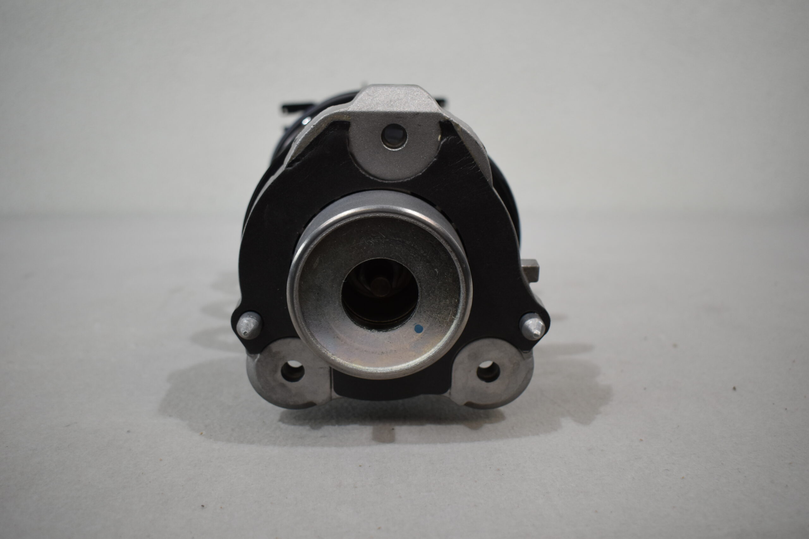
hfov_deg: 55.1
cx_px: 404
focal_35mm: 34
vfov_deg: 38.4
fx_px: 775
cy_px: 270
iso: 560
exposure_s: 1/250
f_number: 3.8
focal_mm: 23
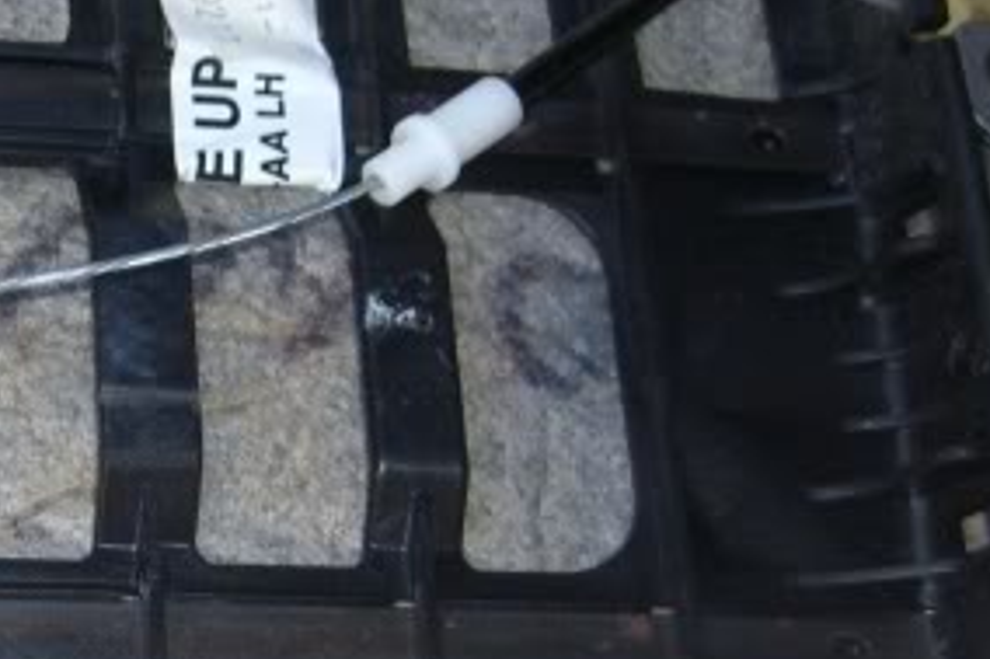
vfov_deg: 15.3
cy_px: 432
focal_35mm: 89
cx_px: 17
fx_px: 2446
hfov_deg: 22.1
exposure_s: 1/60
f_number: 2.8
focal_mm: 7.9
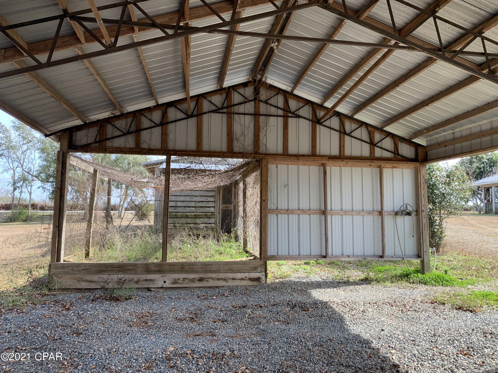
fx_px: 374
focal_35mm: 26
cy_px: 186
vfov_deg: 53.1
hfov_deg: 67.3
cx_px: 249
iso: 25
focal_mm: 4.25
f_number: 1.8
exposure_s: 1/253
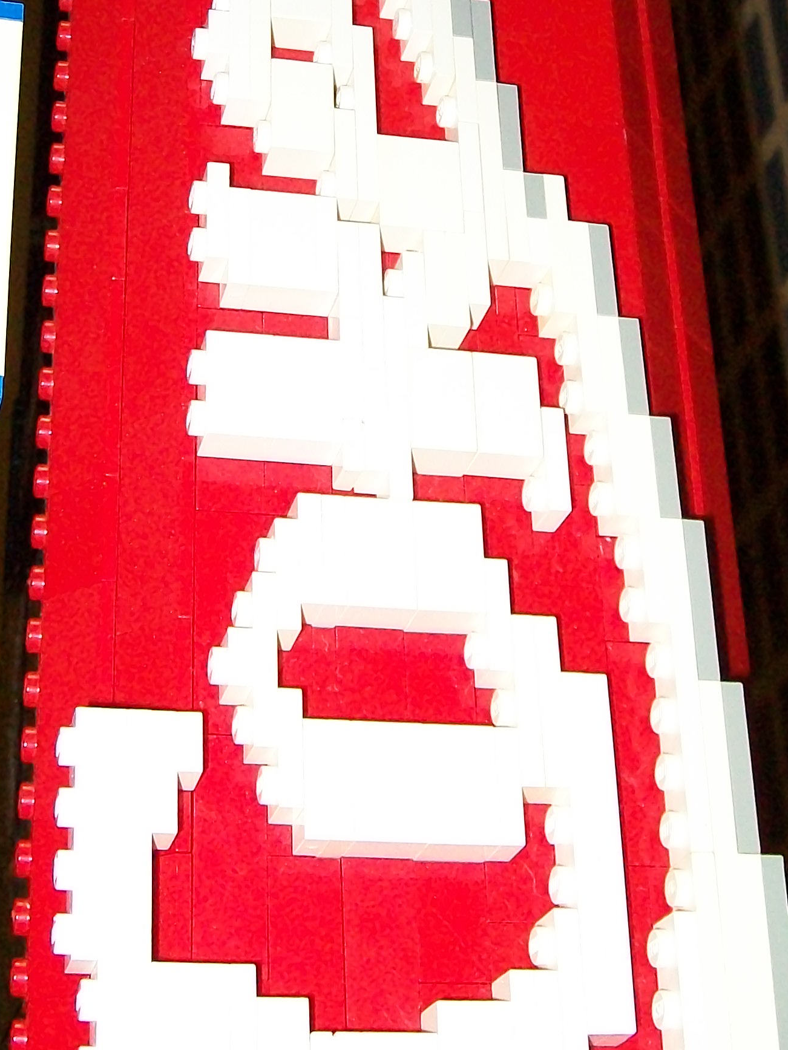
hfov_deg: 20.4
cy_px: 194
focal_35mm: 72
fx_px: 2185
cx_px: 339
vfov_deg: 26.5
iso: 160
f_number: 2.7
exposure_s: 1/60
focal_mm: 6
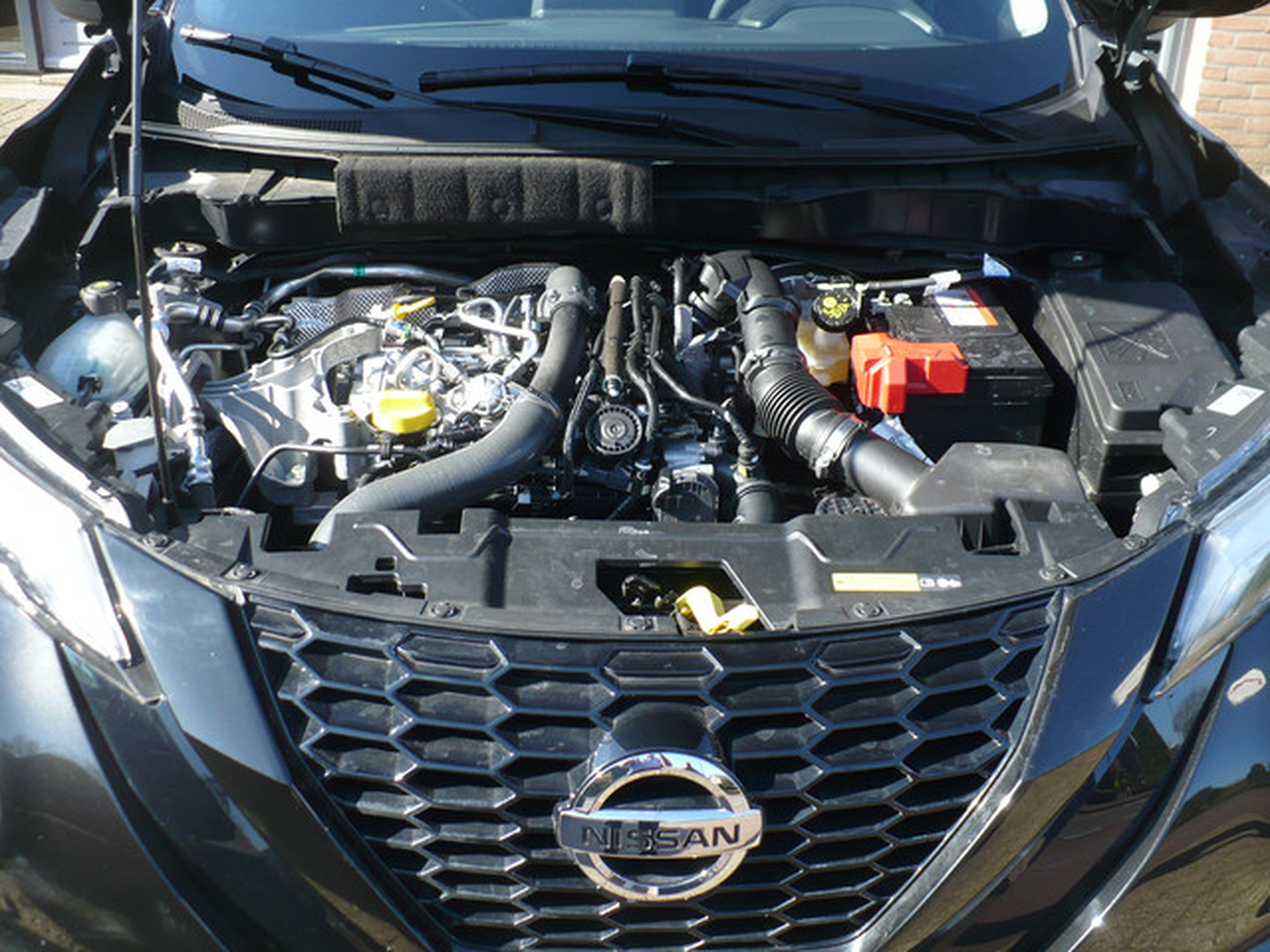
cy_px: 476
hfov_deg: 50.1
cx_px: 635
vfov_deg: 38.7
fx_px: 1357
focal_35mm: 37
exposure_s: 1/250
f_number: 2.8
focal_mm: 6.1
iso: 100
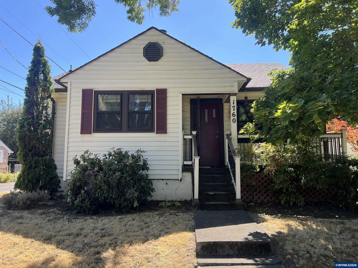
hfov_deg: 67.3
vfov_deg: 53.1
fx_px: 269
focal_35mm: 26
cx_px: 179
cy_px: 134
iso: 50
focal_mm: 5.7
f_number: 1.5
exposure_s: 1/797
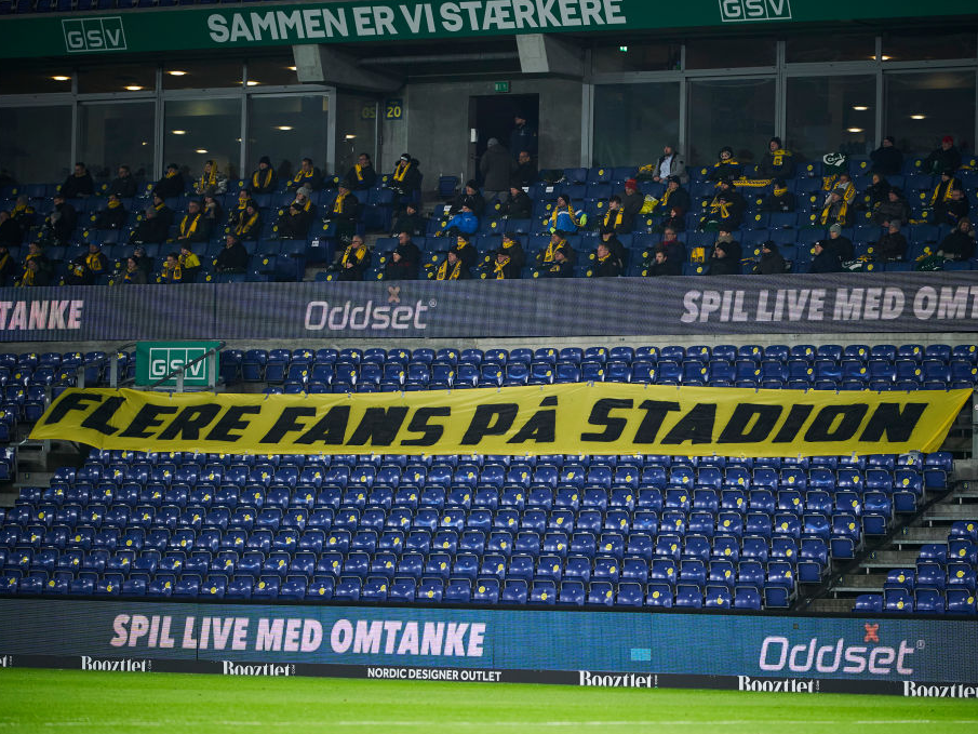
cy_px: 367
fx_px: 5567
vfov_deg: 7.5
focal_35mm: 197
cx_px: 547
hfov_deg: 10.0
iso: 3200
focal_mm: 181
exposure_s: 1/1000
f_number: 2.8
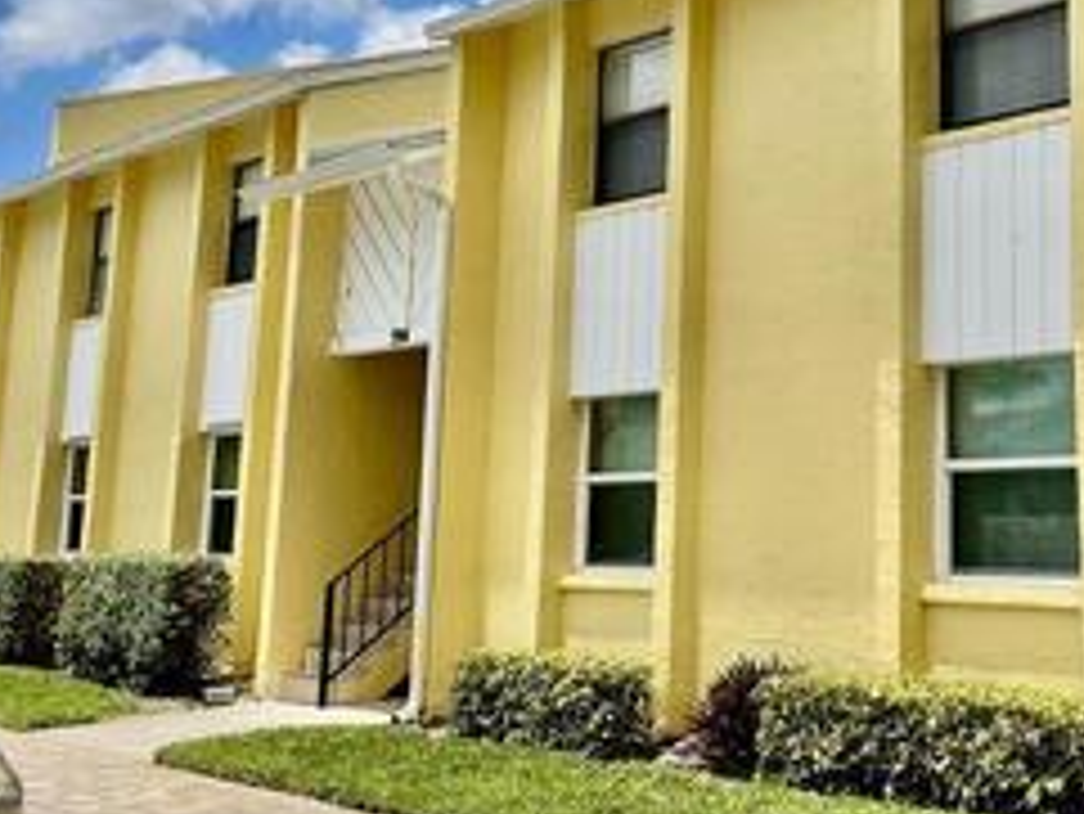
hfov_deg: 33.4
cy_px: 160
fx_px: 1692
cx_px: 1008
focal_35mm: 54
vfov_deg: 26.5
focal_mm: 4.2
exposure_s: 1/5814
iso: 32
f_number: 1.6
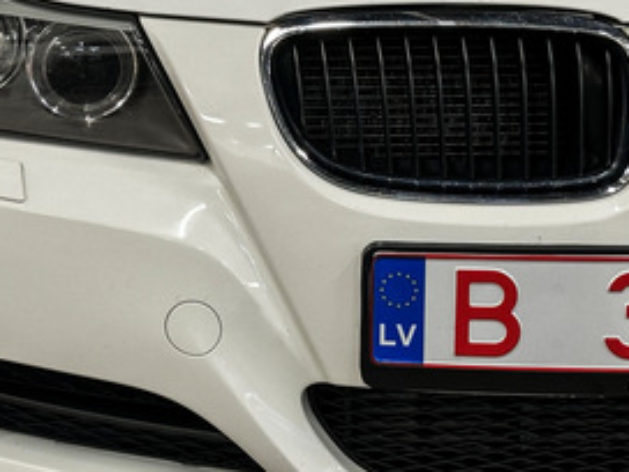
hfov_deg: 18.5
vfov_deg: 13.9
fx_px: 1926
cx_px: 187
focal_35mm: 106
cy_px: 104
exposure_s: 1/50
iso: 100
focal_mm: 6.86
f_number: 1.8
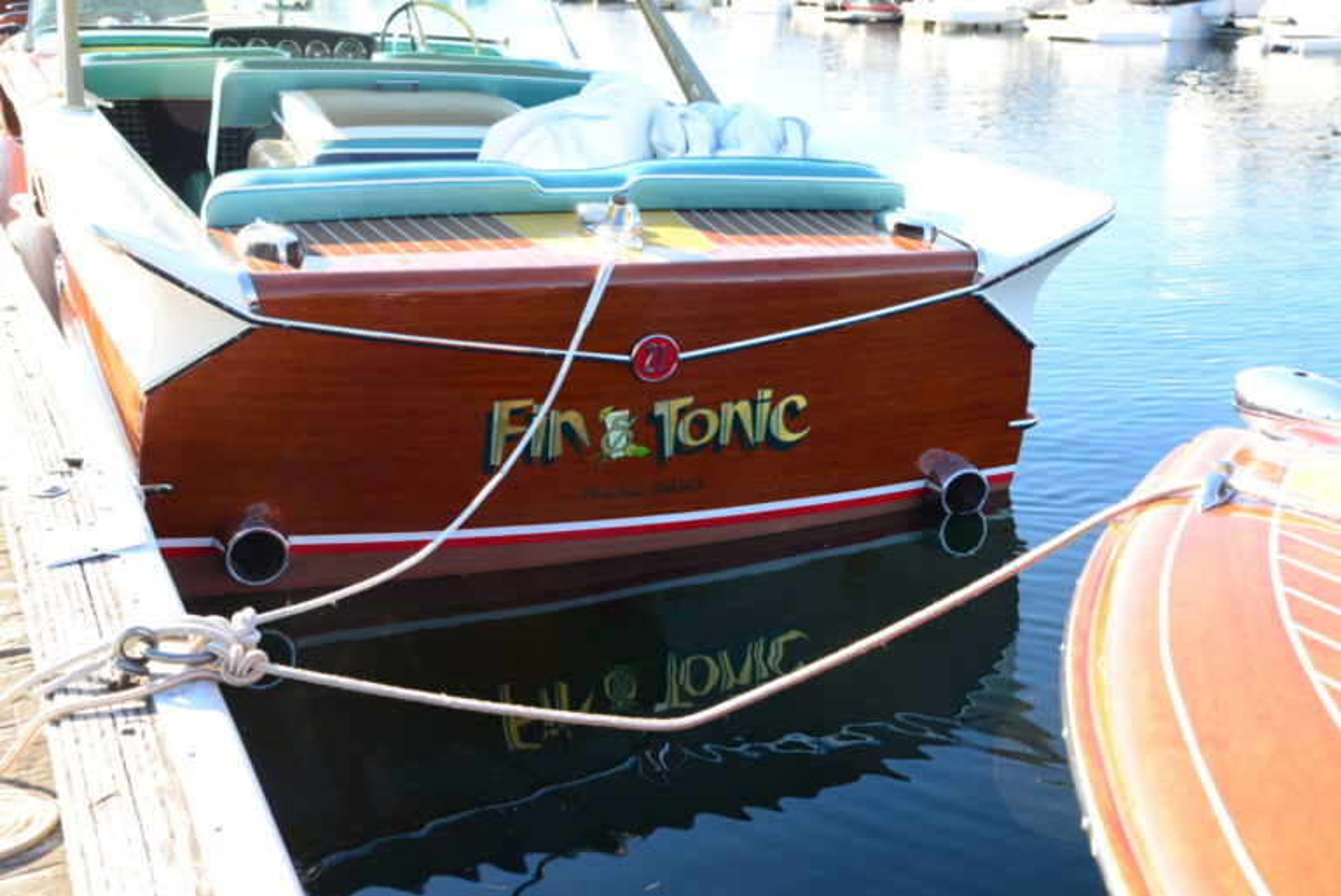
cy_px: 448
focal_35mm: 46
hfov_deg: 42.7
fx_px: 1714
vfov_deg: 29.3
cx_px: 670
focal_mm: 46
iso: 400
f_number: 9
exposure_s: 1/100
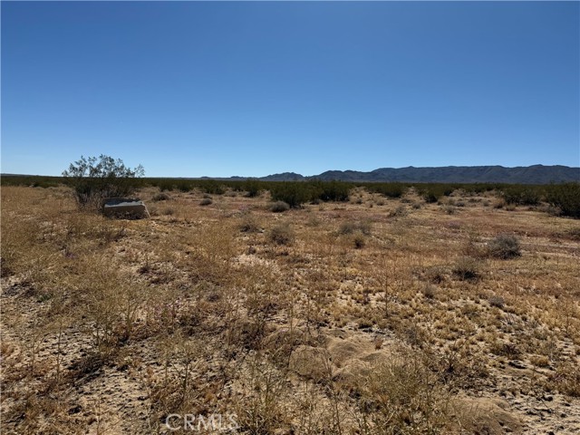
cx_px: 290
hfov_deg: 71.6
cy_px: 218
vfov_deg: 56.8
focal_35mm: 24
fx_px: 402
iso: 80
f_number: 1.78
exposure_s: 1/9091
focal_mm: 6.76
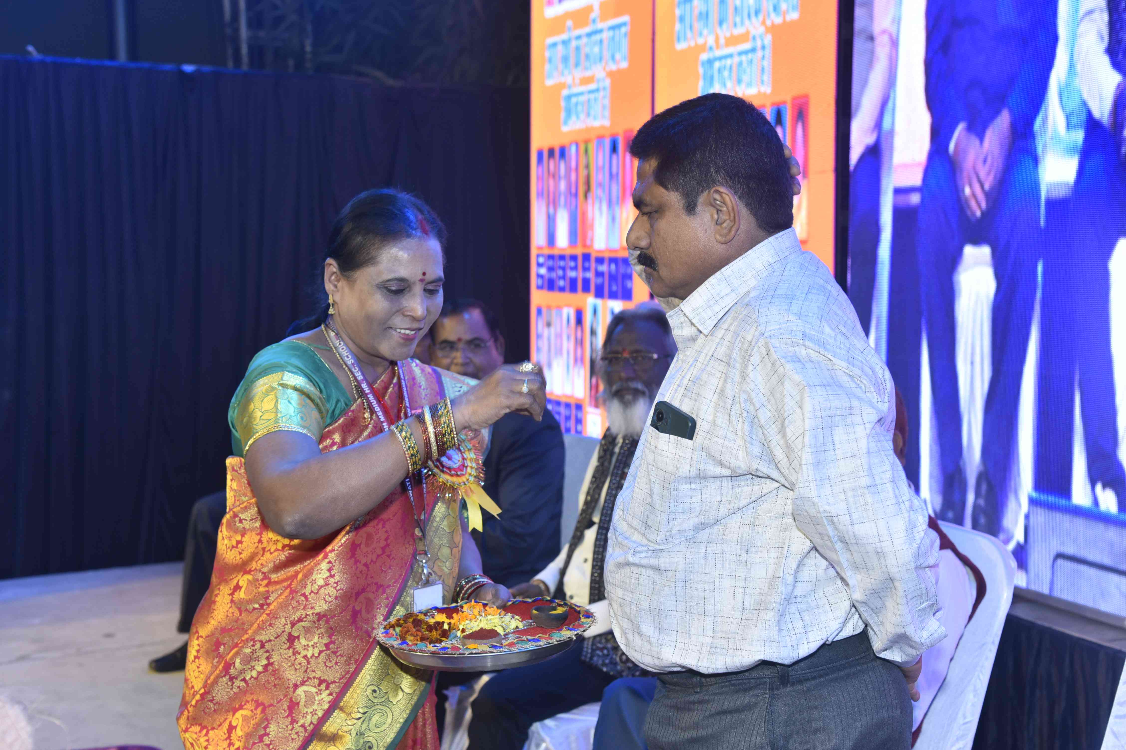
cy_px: 375
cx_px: 563
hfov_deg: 41.1
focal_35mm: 48
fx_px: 1501
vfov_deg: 28.1
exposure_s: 1/160
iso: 320
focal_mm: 48
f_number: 5
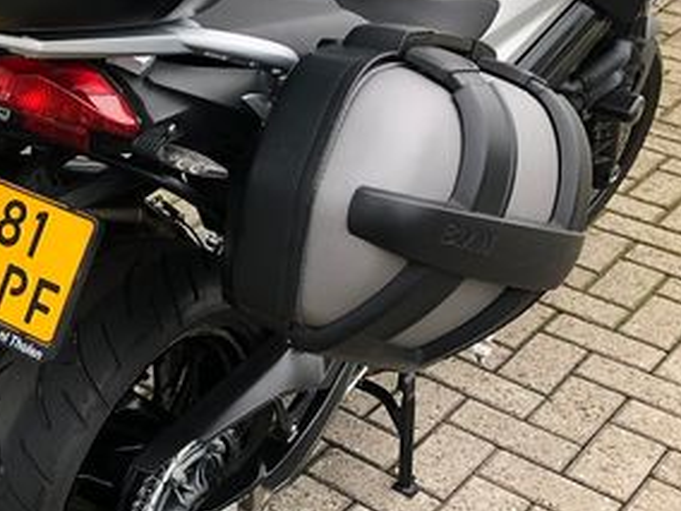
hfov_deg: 27.9
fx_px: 1239
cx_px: -77
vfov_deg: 23.3
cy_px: 209
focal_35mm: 63
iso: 64
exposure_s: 1/120
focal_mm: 3.99
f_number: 1.8
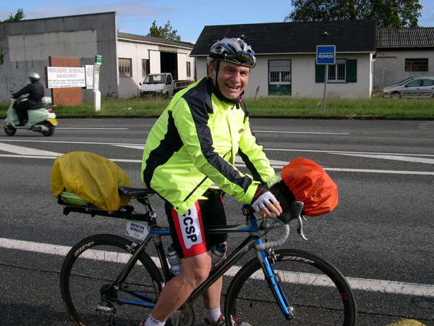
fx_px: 476
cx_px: 217
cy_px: 163
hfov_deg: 49.0
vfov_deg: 37.7
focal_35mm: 38
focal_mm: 8
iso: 100
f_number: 7.6
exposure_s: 1/218
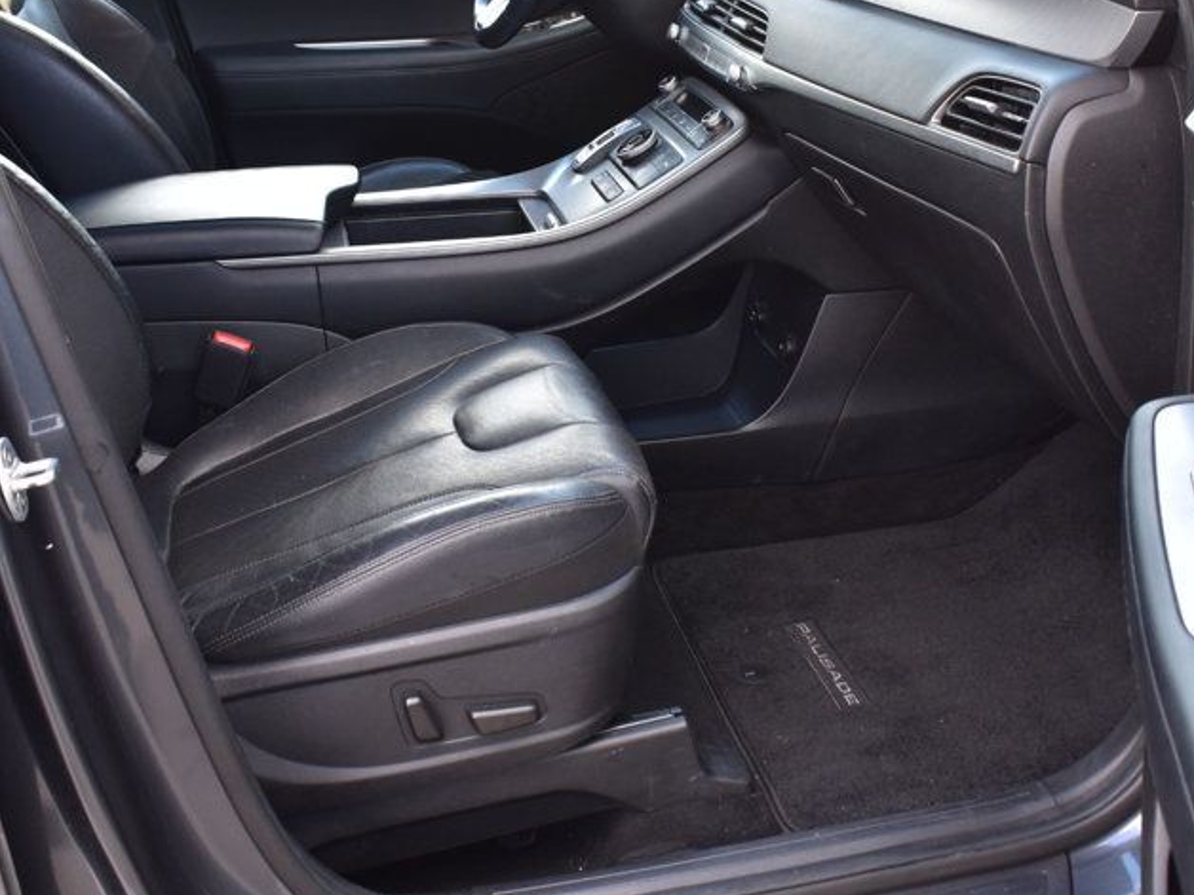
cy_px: 348
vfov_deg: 30.8
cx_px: 639
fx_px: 1621
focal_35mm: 47
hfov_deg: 40.4
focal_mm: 20
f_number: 7.1
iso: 400
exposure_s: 1/30
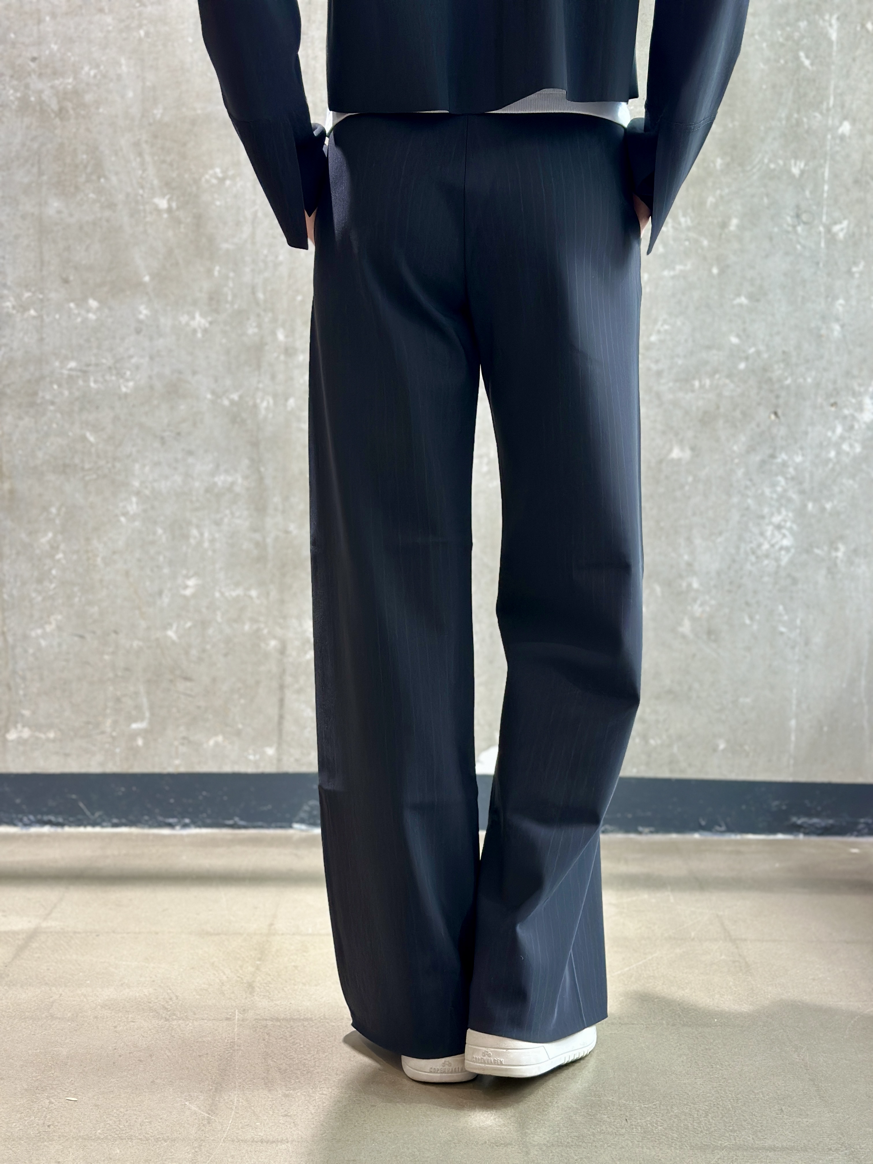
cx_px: 436
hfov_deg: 30.3
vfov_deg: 39.7
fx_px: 1614
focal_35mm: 48
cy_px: 582
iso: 125
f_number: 1.78
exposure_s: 1/50
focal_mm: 6.86
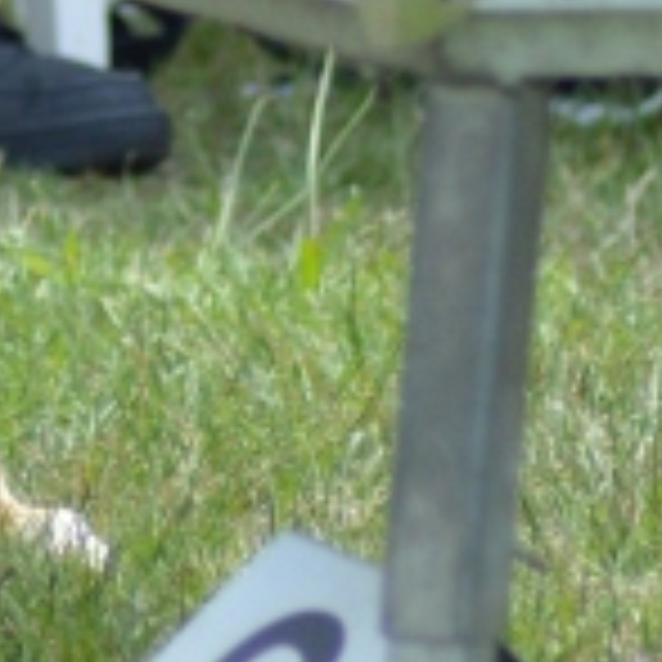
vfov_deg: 1.4
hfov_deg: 1.4
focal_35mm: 1211
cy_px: -462
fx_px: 26202
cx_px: -86
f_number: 5
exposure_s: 1/1250
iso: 400
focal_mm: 140
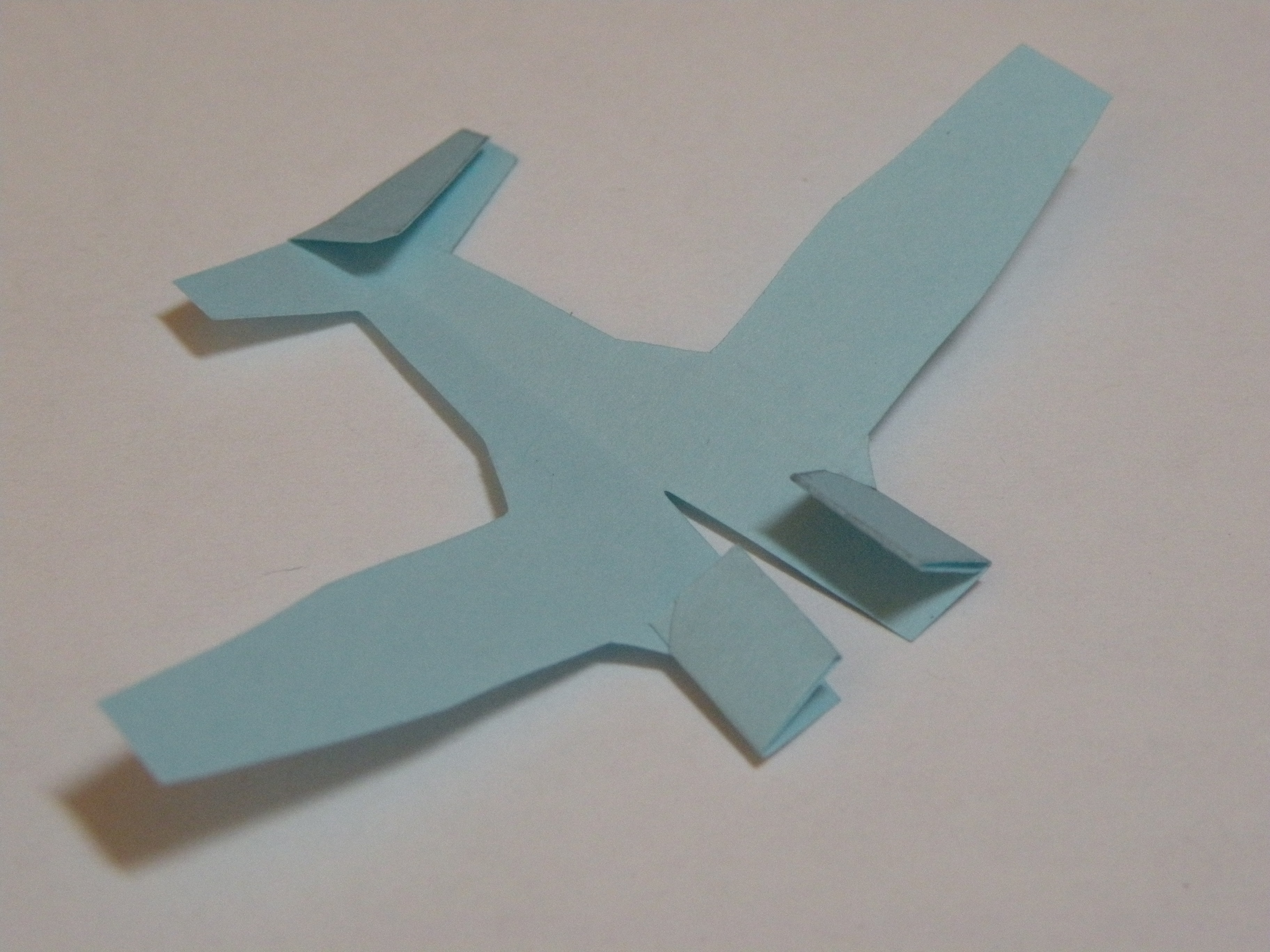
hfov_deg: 19.4
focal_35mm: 101
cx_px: 635
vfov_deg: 14.6
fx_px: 3706
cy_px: 476
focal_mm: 17.9
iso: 400
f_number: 4
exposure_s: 1/67.3
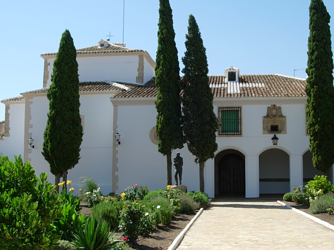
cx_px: 198
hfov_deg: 39.5
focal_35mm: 48
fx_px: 463
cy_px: 130
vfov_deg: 30.3
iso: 64
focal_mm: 7.8
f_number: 4.8
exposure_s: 1/527
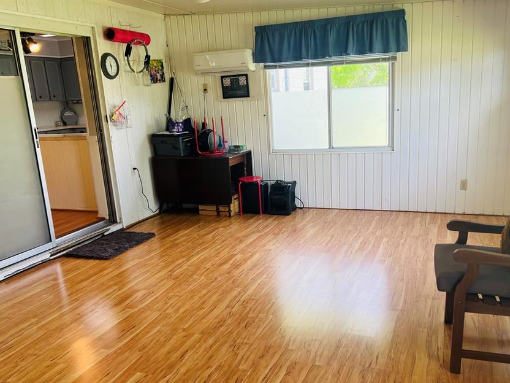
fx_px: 471
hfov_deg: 56.7
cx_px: 278
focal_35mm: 32
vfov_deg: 44.1
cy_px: 209
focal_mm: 5.7
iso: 64
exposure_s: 1/129
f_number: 1.5
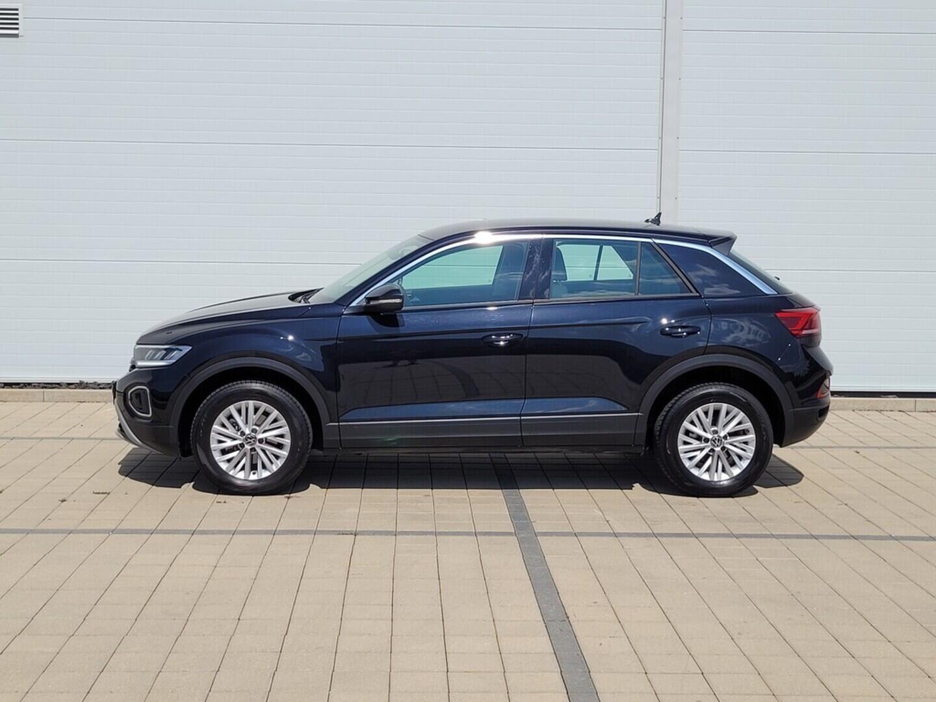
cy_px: 351
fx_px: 703
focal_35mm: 26
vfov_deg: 53.1
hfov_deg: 67.3
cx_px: 468
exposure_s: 1/3798
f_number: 1.8
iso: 40
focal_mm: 5.4
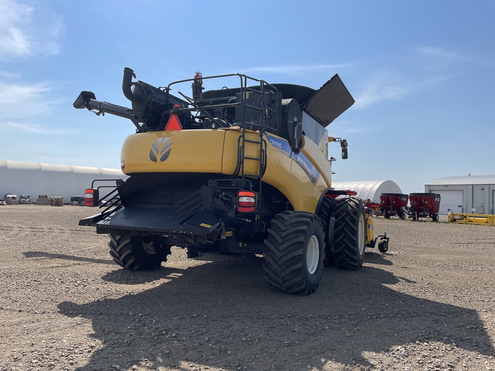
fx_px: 372
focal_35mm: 26
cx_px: 248
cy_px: 186
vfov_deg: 53.1
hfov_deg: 67.3
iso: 32
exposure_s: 1/6135
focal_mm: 4.2
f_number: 1.6
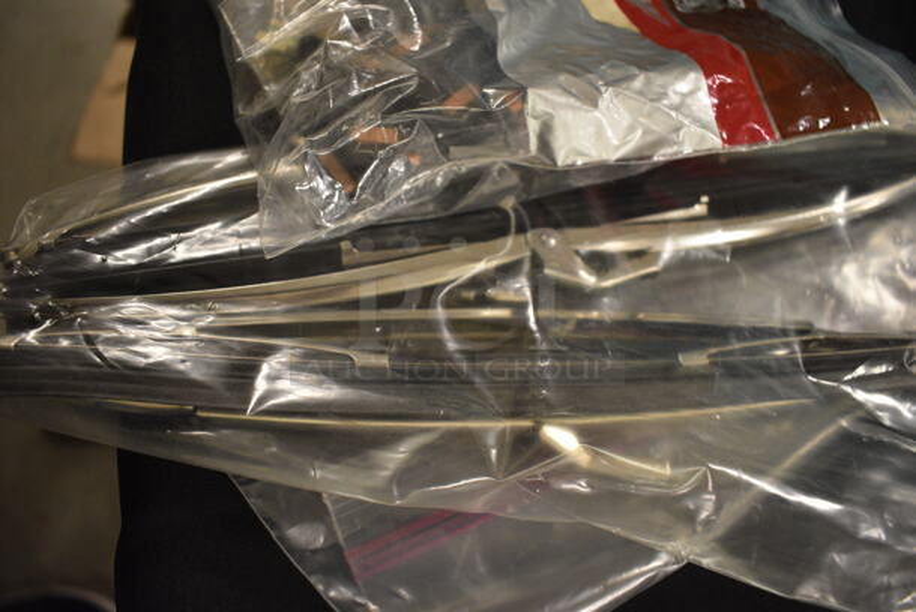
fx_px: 688
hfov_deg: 67.3
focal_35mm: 27
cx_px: 458
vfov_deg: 48.0
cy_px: 306
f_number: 4
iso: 1800
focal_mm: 18
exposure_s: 1/60
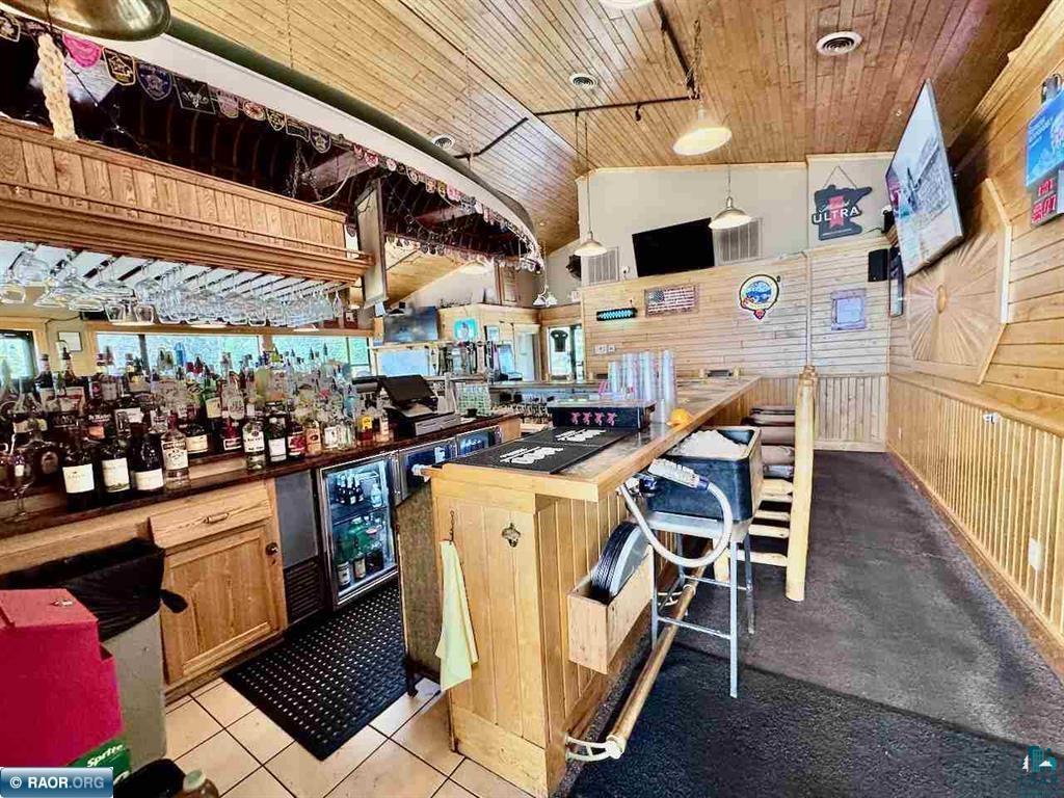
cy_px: 399
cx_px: 532
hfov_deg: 102.1
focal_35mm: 14
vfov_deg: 85.7
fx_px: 430
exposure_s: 1/60
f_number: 2.2
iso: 500
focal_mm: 2.22
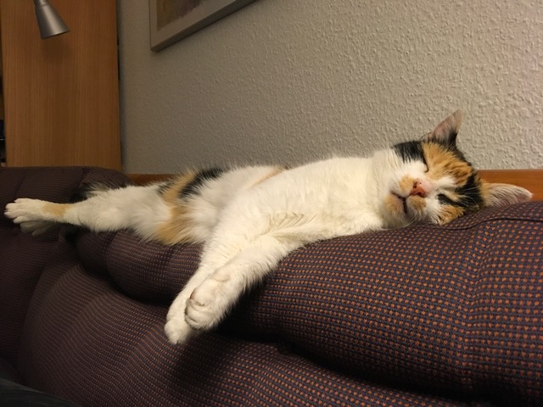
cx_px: 272
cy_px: 204
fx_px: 455
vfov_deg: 48.2
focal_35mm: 29
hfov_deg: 61.7
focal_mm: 4.15
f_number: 2.2
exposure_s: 1/33
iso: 200
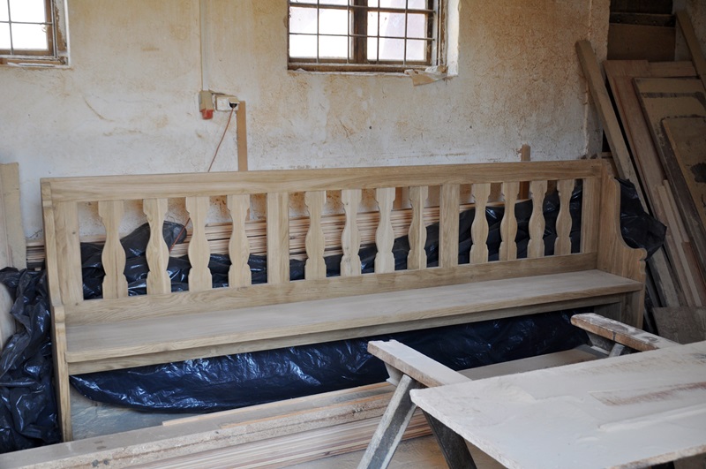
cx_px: 353
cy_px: 234
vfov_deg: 34.1
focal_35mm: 39
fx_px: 764
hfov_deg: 49.6
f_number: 4.5
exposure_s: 1/80
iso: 400
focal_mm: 26
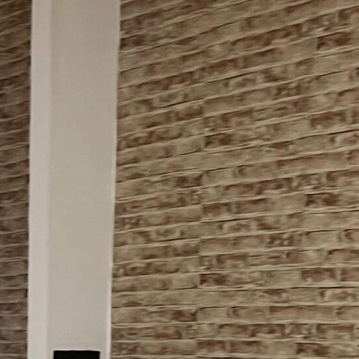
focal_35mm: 94
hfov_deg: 18.1
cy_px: 530
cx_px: 14
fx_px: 1103
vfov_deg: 16.9
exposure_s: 1/60
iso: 160
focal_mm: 5.1
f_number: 1.6
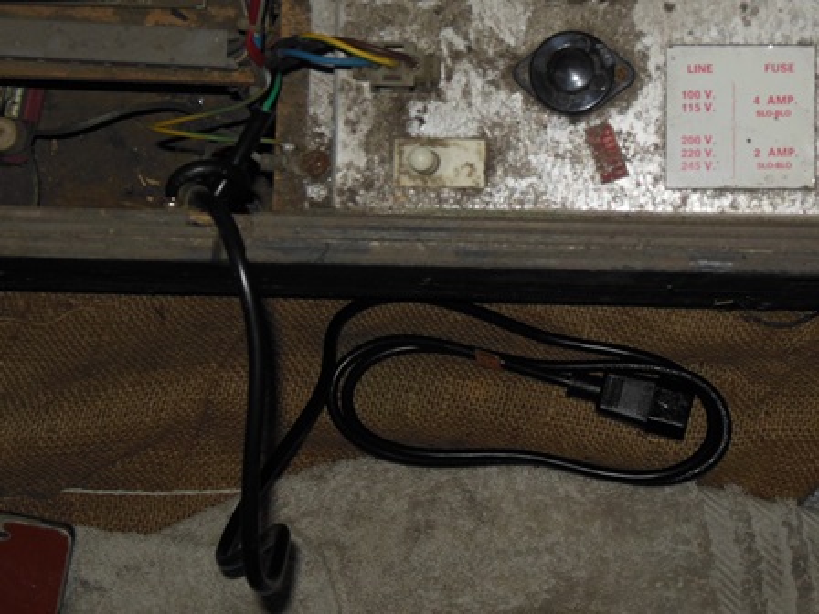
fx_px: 1349
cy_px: 307
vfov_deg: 25.7
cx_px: 410
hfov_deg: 33.8
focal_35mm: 57
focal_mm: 10.2
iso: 125
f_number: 4.1
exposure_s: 1/60
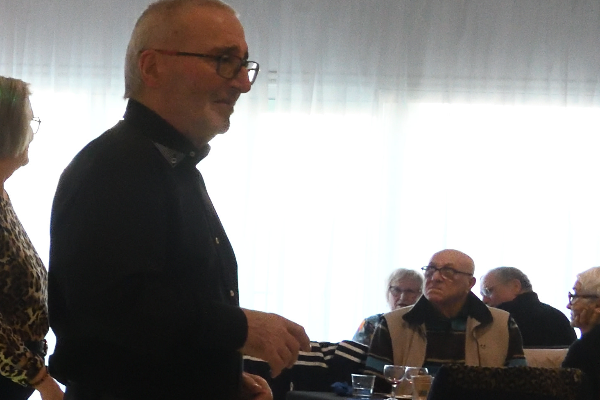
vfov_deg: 12.0
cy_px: 287
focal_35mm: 114
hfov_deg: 15.1
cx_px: -539
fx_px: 1900
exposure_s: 1/125
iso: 4000
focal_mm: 20
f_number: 5.6
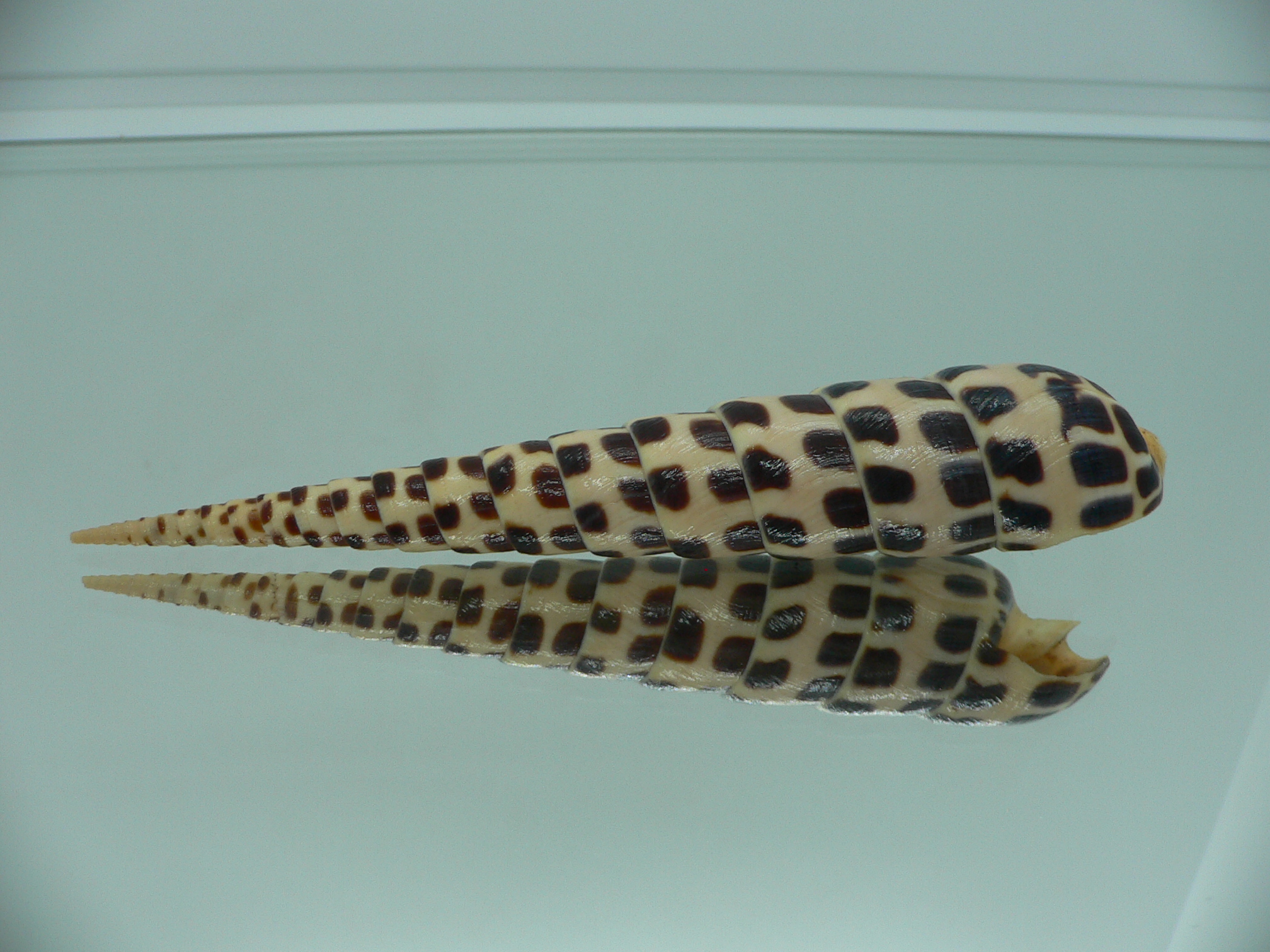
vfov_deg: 40.7
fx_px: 1284
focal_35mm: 35
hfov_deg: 52.6
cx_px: 635
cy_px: 476
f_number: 2.8
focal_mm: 4.6
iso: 80
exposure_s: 1/60
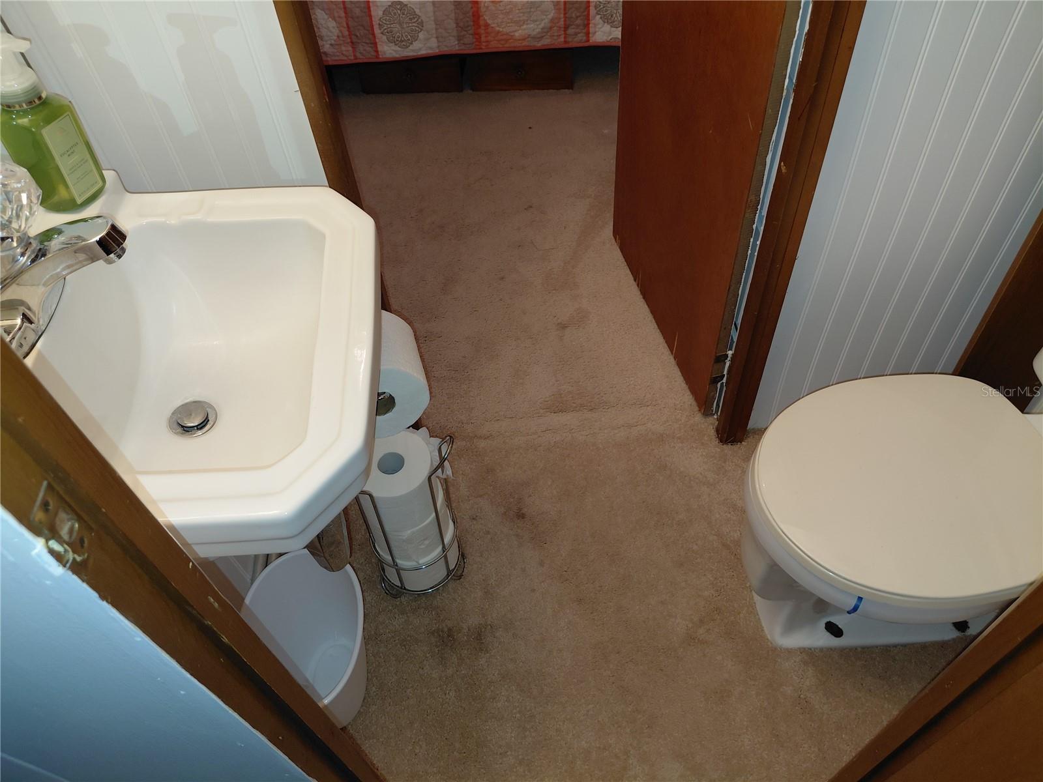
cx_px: 522
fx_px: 753
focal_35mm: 25
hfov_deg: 69.4
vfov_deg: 54.9
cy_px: 391
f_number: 1.8
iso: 125
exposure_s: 1/60
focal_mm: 4.69
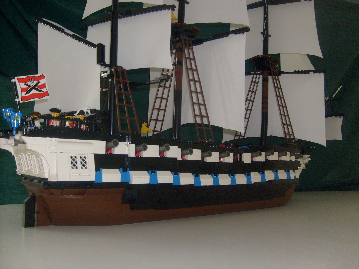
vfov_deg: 40.7
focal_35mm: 35
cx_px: 180
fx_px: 363
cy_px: 134
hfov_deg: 52.6
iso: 100
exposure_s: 1/45
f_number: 2.8
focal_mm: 5.8
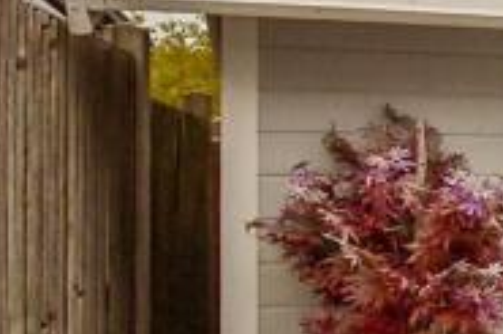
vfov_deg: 16.4
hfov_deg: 16.2
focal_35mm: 83
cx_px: 1104
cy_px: 140
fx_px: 1159
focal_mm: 10
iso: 2000
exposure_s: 1/1250
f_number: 10
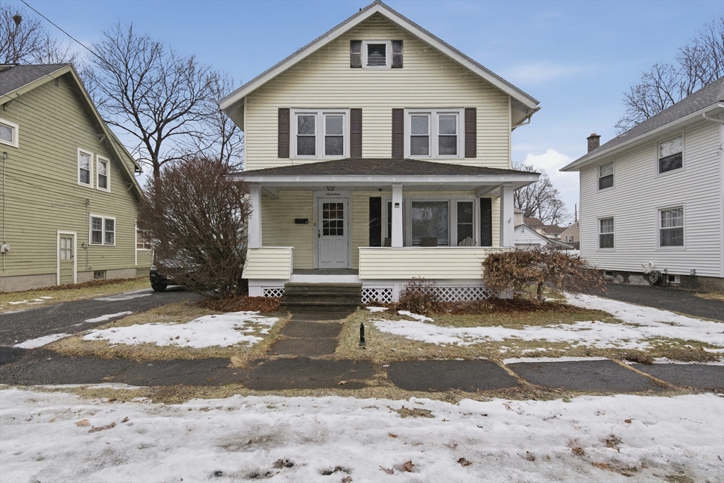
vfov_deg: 67.4
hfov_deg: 90.0
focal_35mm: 18
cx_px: 362
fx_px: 362
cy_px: 242
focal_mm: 12
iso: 800
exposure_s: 1/1000
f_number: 7.1
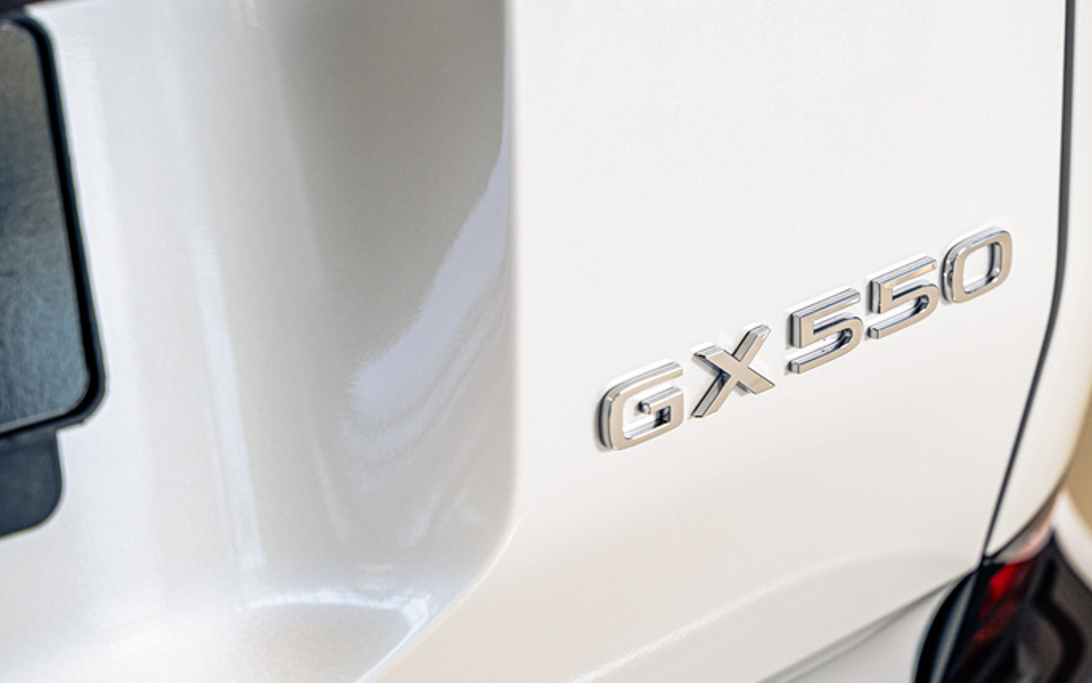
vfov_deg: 11.5
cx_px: 811
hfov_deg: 18.2
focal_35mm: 114
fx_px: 3393
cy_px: 350
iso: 320
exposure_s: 1/200
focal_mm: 75
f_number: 4
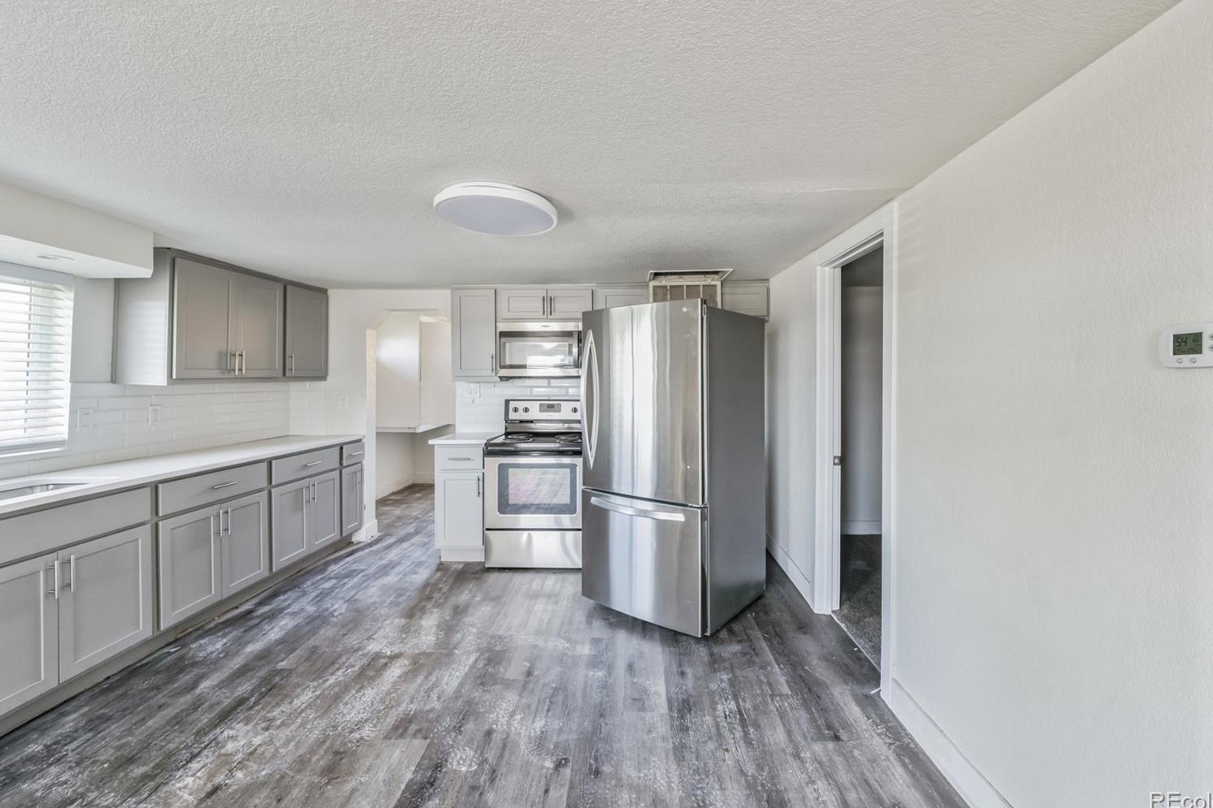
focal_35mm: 15
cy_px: 385
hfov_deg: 100.3
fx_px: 505
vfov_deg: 77.3
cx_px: 630
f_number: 9
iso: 400
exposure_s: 1/8
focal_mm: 14
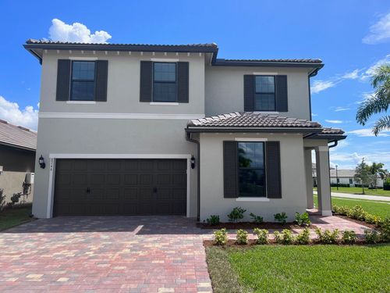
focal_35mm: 26
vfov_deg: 53.1
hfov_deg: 67.3
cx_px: 195
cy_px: 146
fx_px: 293
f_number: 1.5
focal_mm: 5.7
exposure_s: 1/4115
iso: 50
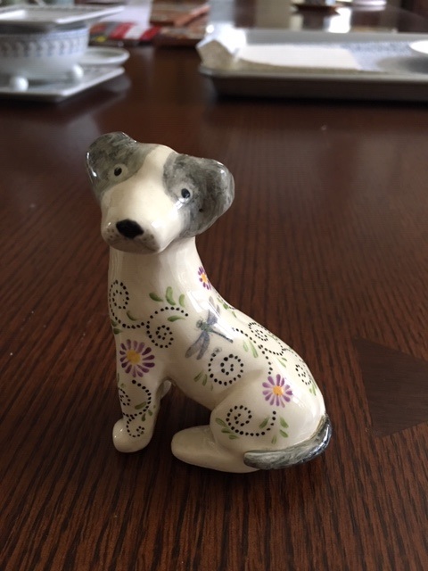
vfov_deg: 61.7
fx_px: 478
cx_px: 214
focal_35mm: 29
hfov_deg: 48.2
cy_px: 286
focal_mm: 4.15
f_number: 2.2
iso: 200
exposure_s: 1/17
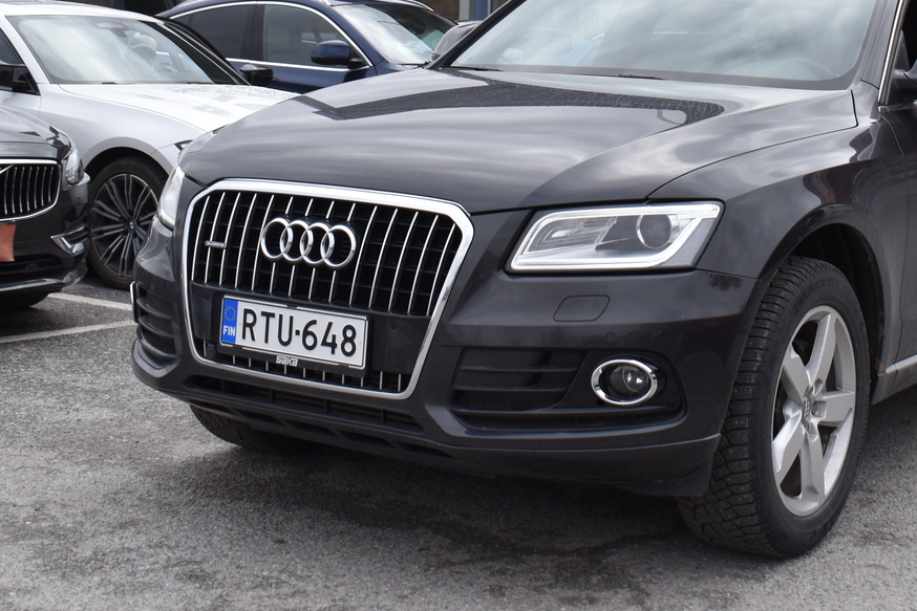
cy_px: 72
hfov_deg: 31.0
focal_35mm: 64
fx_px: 1629
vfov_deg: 20.9
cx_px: 666
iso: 200
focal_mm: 23
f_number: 8
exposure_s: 1/500
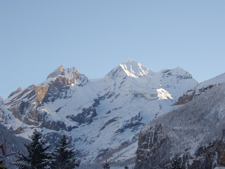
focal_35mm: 80
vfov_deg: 18.4
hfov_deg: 24.4
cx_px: 113
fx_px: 520
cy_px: 85
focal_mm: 20.6
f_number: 6.7
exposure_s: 1/192
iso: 71
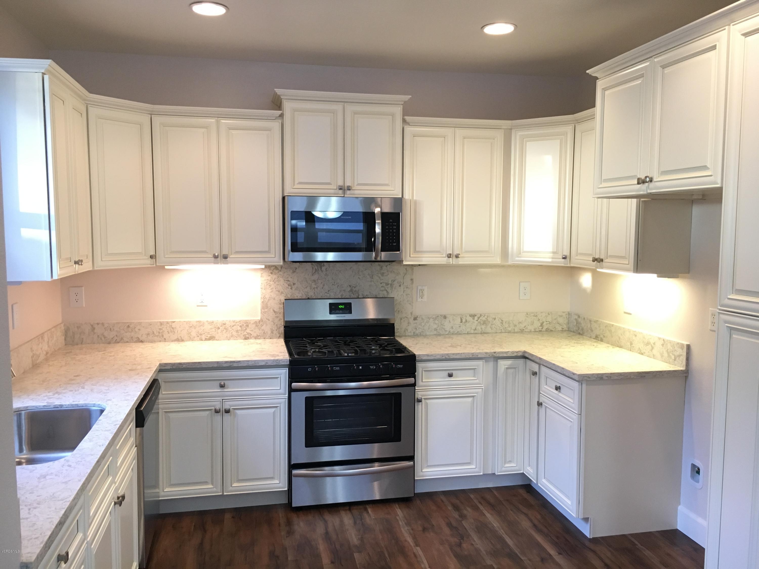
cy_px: 284
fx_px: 636
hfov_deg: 61.7
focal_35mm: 29
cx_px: 380
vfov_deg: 48.2
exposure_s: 1/30
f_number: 2.2
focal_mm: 4.15
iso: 100
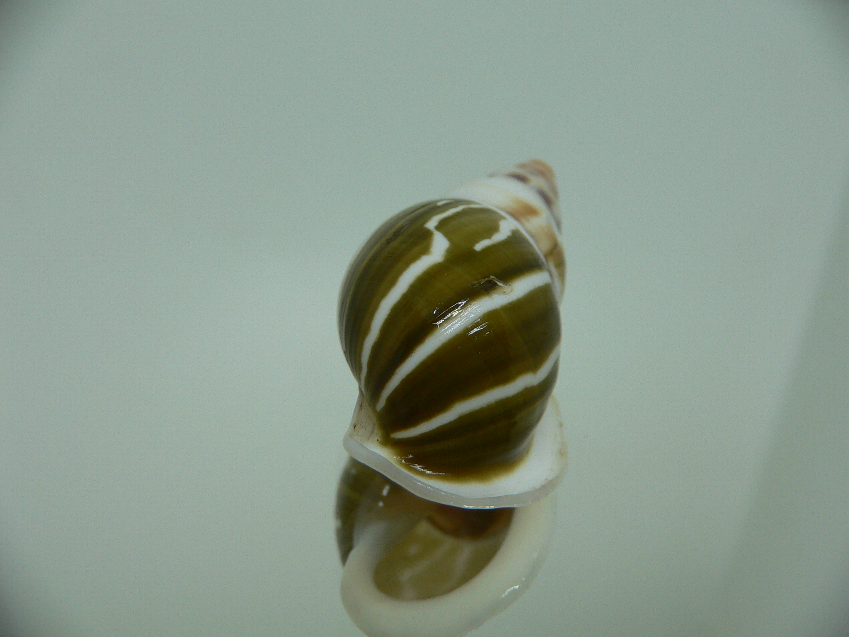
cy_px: 318
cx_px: 424
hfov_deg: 52.6
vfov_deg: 40.7
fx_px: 858
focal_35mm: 35
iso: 100
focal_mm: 4.6
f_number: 2.8
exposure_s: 1/60
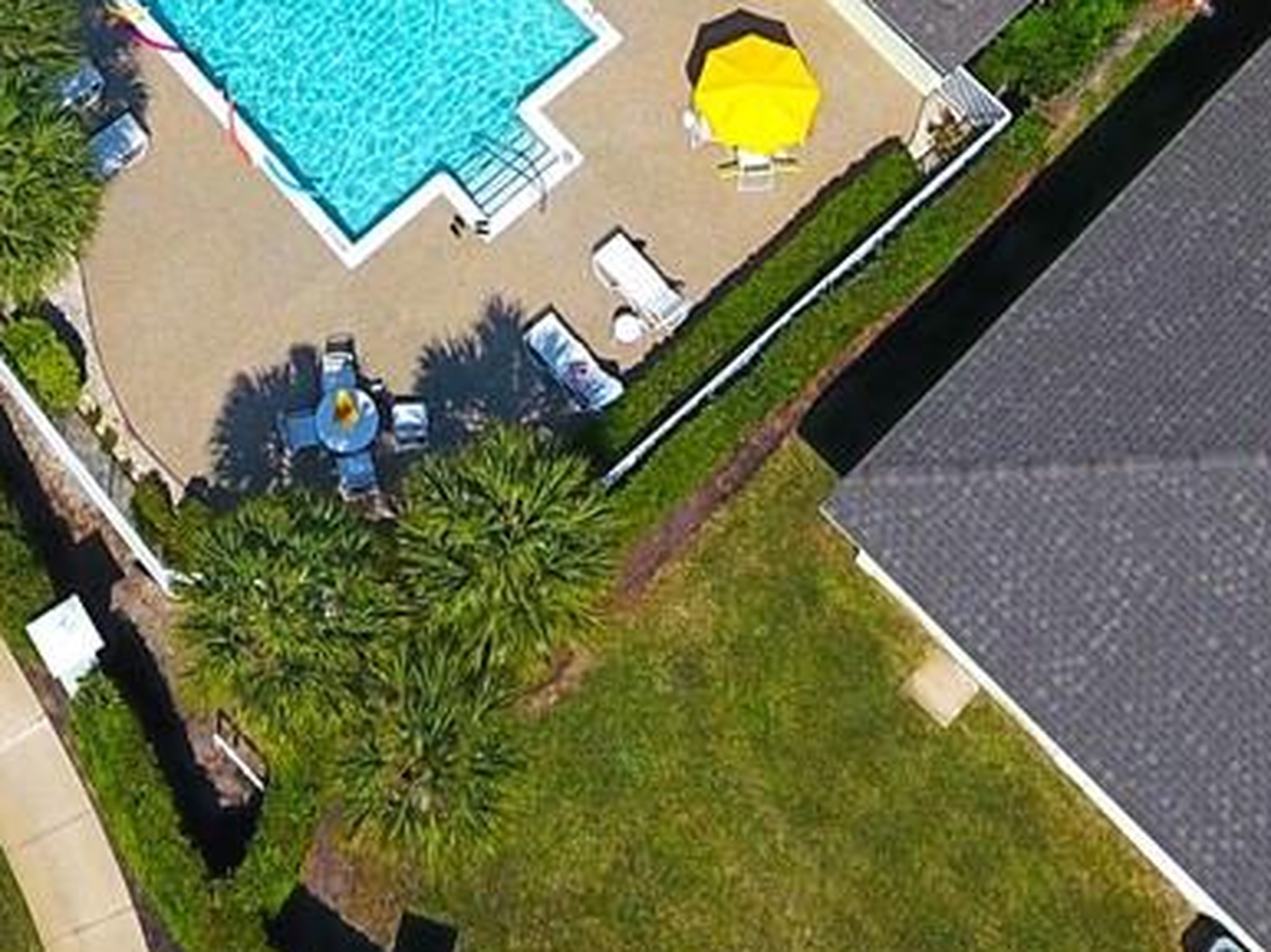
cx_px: 395
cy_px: -609
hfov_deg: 23.4
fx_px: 3046
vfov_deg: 15.8
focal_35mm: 83
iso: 100
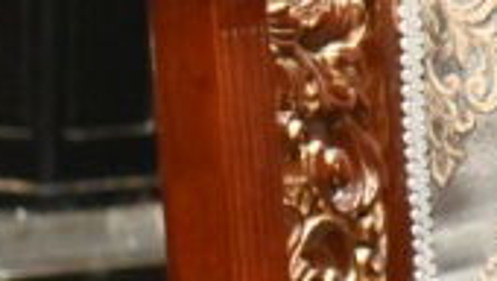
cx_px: 1289
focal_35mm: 1136
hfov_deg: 1.9
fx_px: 14985
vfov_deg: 1.1
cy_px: 38
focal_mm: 120
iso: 800
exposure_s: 1/320
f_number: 4
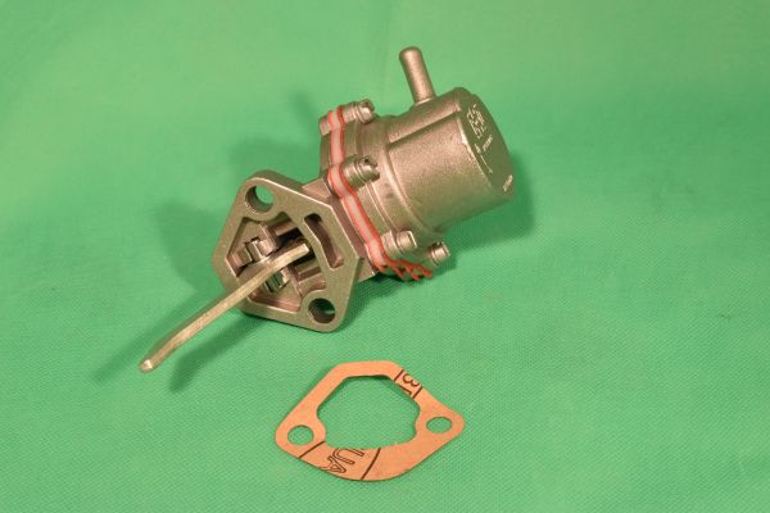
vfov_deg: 19.7
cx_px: 385
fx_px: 1476
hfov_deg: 29.2
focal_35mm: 69
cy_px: 256
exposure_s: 1/80
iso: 1000
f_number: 14
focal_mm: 46
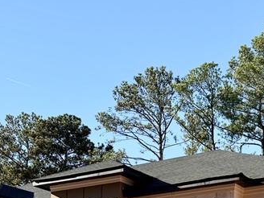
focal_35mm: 75
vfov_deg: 18.1
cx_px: 140
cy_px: 267
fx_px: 572
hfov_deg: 26.0
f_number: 1.78
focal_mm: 6.76
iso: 80
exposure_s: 1/3021
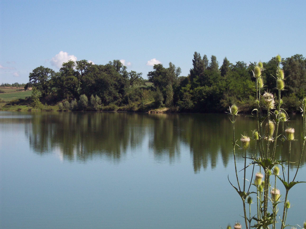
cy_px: 114
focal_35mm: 89
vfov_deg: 16.6
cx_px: 153
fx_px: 786
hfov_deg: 22.0
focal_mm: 18.7
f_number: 6.7
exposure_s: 1/350
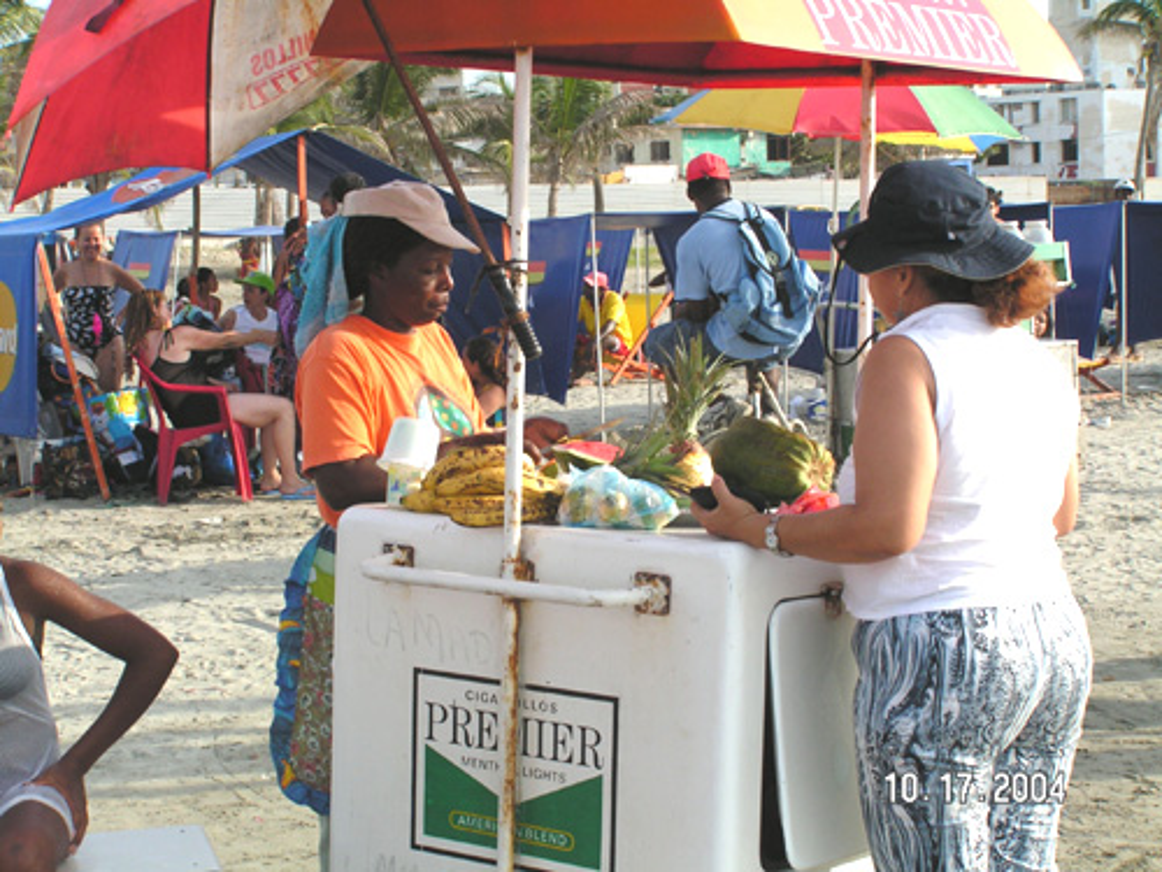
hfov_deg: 27.0
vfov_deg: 20.4
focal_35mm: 72
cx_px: 581
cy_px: 436
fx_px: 2417
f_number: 5
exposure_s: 1/200
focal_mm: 12.1
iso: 50
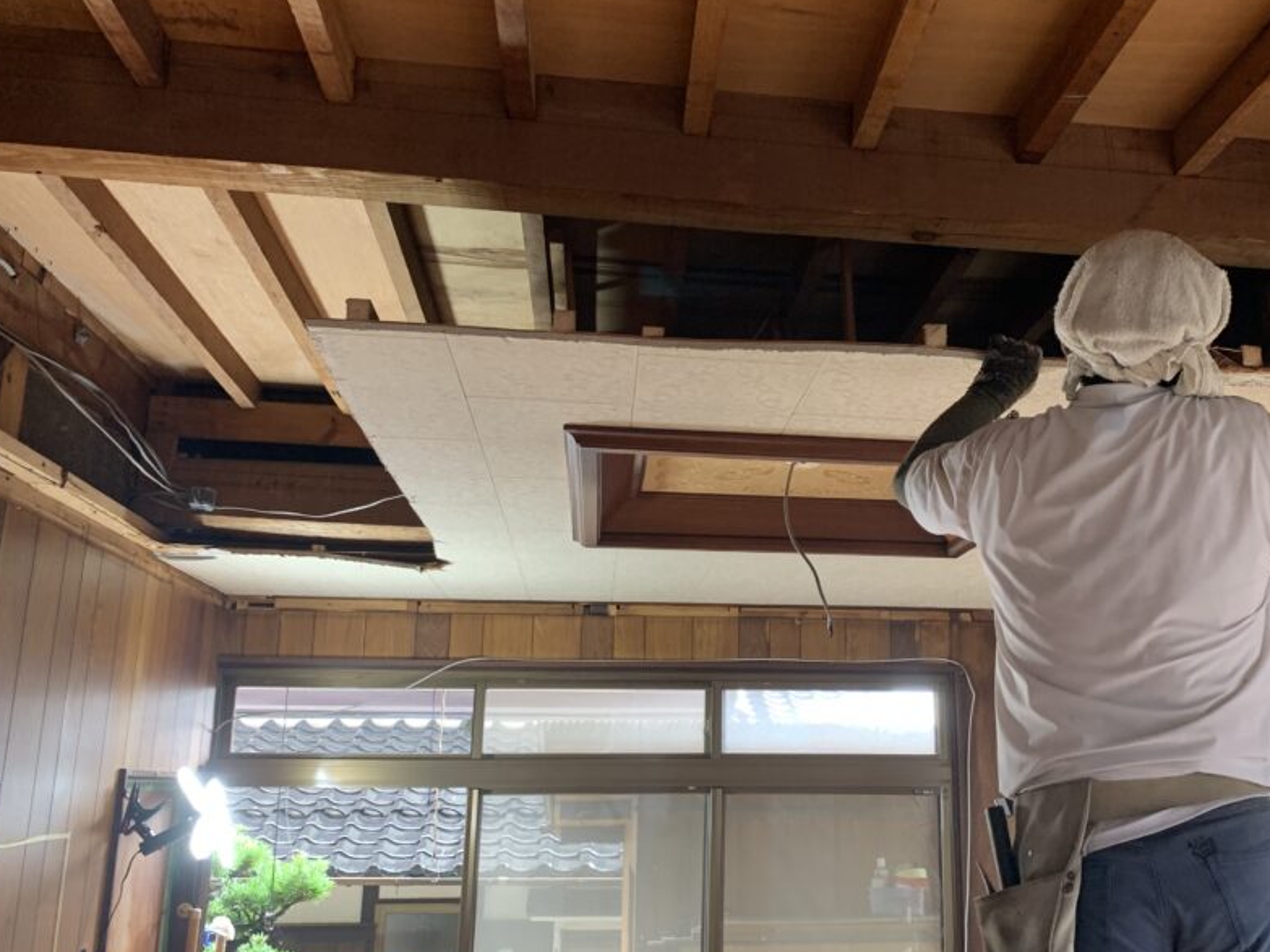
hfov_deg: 53.5
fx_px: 1247
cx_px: 782
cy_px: 500
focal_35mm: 34
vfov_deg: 41.8
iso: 125
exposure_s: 1/60
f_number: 1.8
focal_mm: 4.25
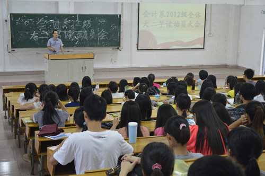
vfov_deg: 23.7
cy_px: 88
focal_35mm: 57
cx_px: 132
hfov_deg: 35.1
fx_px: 419
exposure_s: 1/15
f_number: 4.5
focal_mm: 38
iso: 800
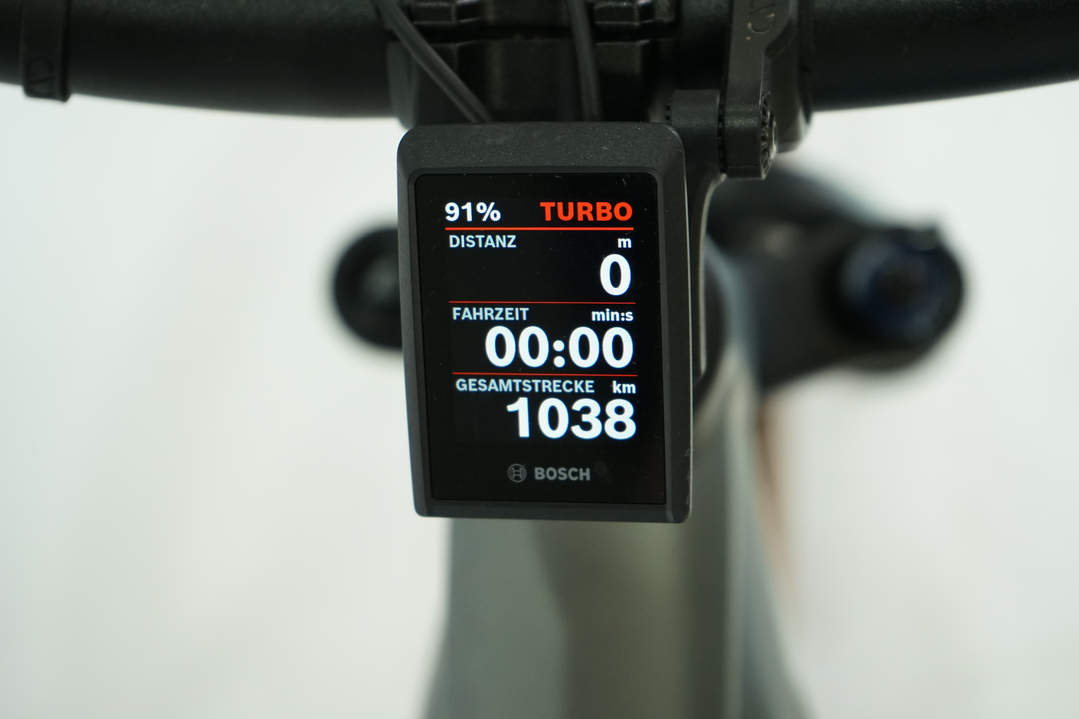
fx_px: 2098
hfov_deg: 28.8
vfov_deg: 19.5
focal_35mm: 70
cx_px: 540
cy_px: 360
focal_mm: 70
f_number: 5.6
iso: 1600
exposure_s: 1/200
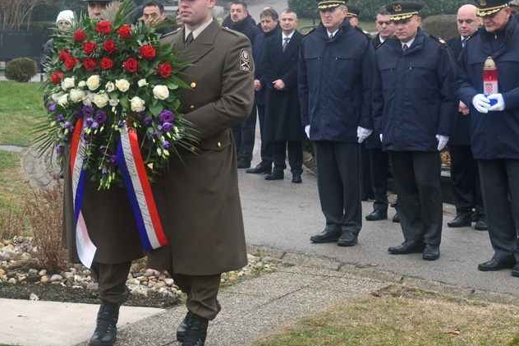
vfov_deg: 14.4
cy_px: 127
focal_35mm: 95
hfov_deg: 21.3
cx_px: 145
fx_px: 1369
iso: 400
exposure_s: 1/200
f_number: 5
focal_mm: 50
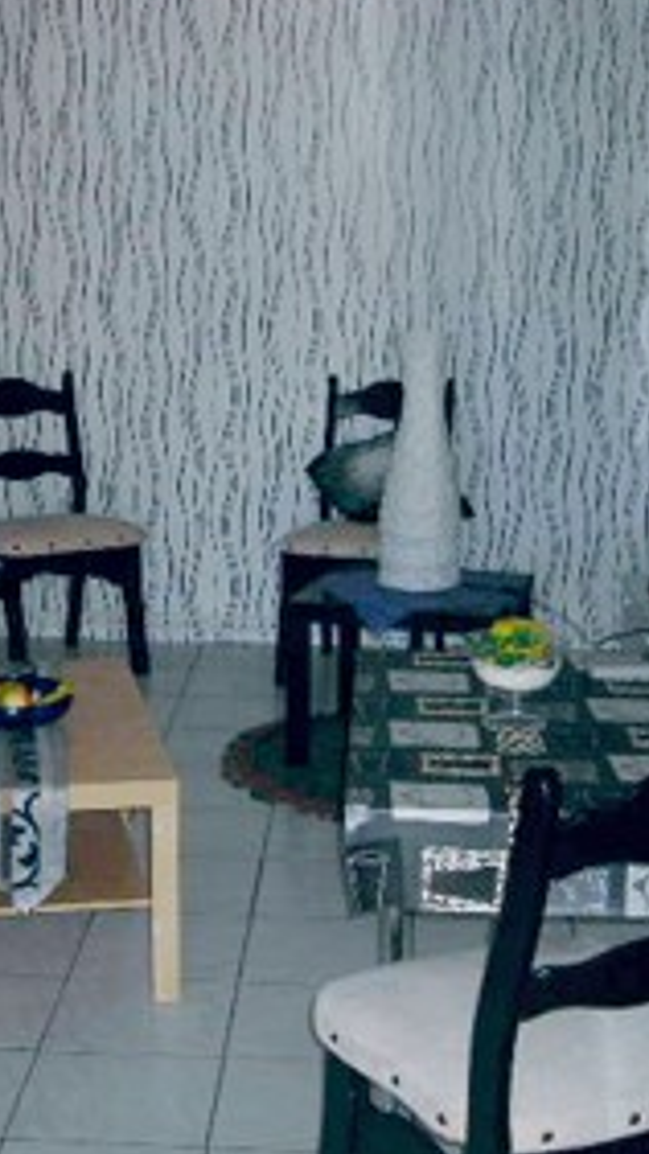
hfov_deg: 20.3
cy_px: 559
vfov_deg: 35.4
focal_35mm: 59
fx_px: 1806
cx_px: 205
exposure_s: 1/60.1
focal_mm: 6.3
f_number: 3.2
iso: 63
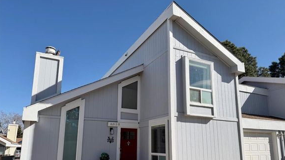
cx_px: 145
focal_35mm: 27
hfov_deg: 69.9
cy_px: 106
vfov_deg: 42.3
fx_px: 204
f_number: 1.78
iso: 80
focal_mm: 6.76
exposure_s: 1/6711
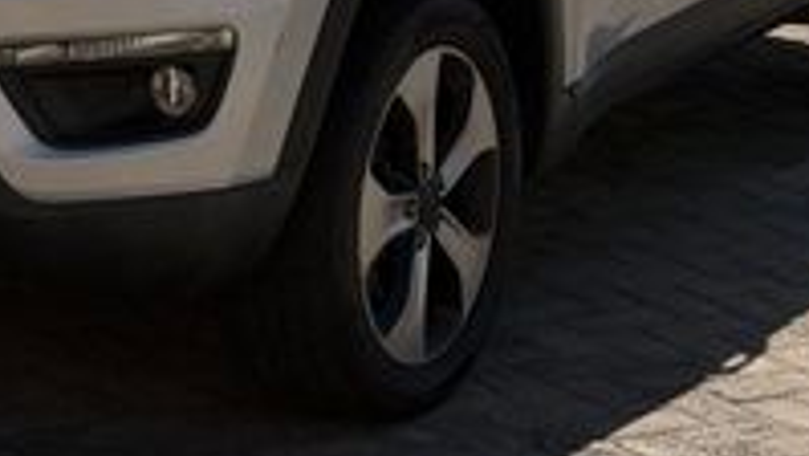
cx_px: 199
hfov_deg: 17.2
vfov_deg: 9.5
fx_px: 2660
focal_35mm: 124
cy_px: -191
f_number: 1.78
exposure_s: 1/9901
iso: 64
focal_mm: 6.76
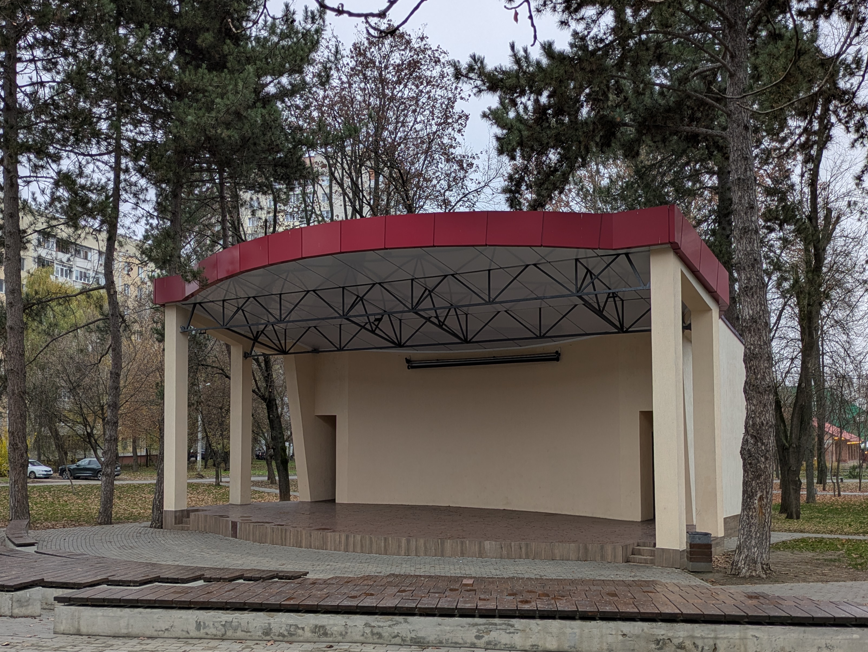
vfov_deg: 39.6
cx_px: 400
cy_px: 379
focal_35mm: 36
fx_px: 903
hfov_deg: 51.3
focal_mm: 5.43
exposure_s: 1/291
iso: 48
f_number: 1.89
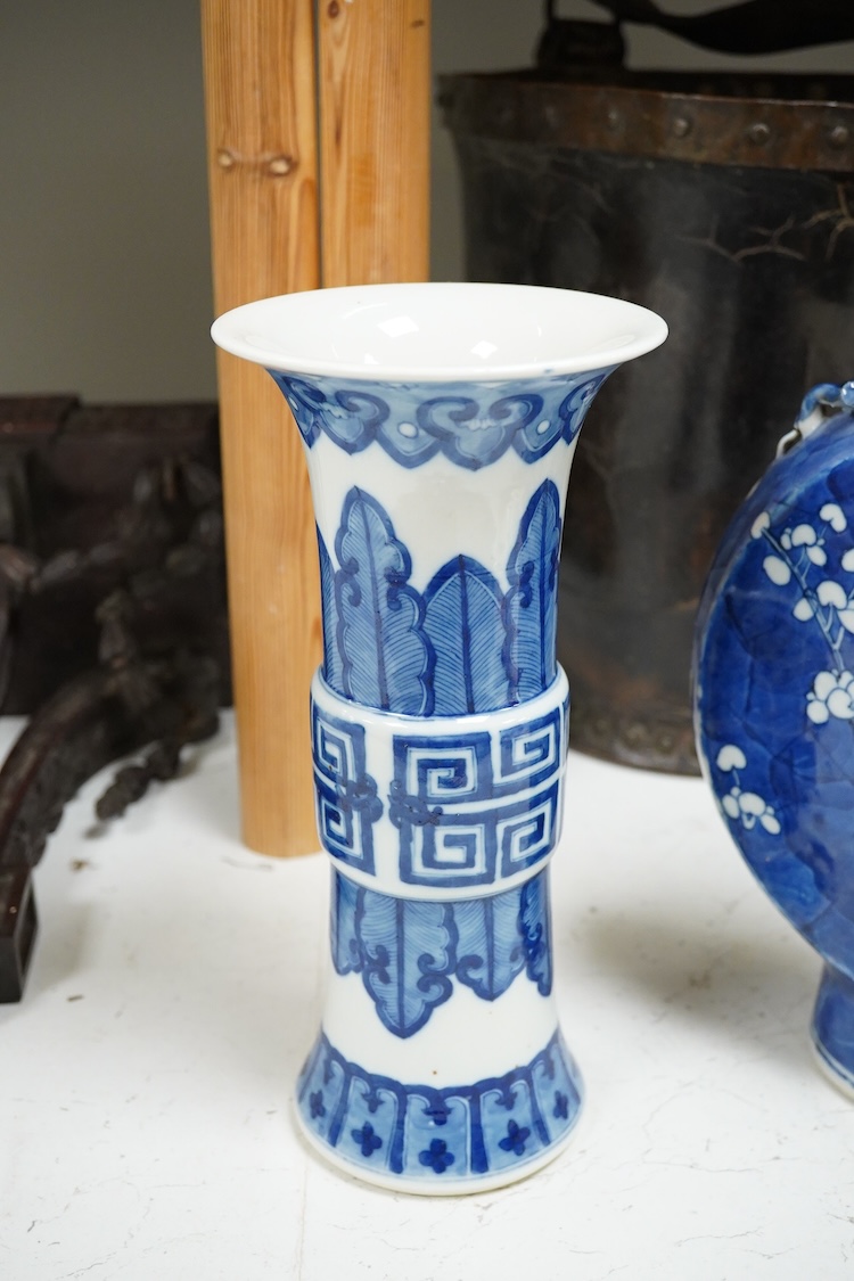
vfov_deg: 43.6
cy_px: 640
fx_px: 1601
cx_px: 427
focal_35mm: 45
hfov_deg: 29.9
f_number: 7.1
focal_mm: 30
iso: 2500
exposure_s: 1/160
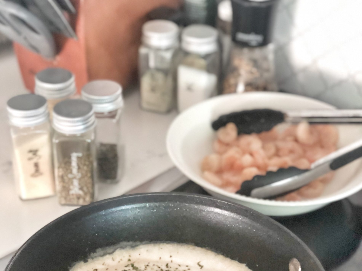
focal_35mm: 70
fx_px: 732
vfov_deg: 20.8
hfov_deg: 27.8
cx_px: 180
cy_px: 212
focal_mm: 6
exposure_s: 1/8
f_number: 2.4
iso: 200
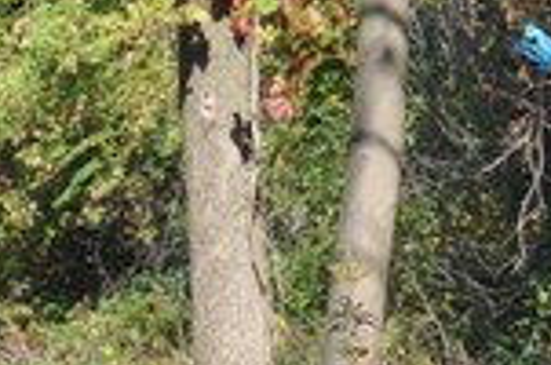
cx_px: -1241
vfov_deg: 1.8
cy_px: 285
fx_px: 11531
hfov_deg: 2.7
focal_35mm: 755
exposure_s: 1/640
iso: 200
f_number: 6.3
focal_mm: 70
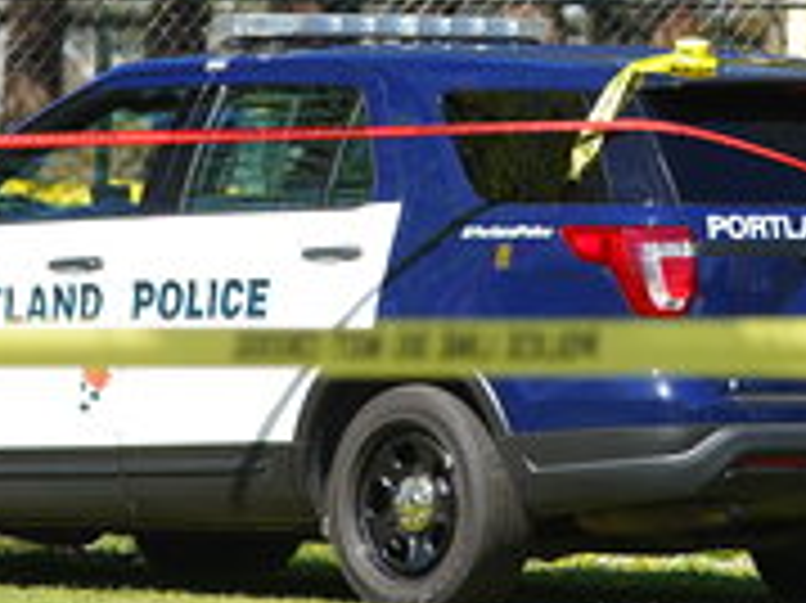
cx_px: 401
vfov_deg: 1.8
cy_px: 14
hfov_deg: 2.4
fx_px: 19173
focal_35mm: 824
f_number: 6.3
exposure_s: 1/1250
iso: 500
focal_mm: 300
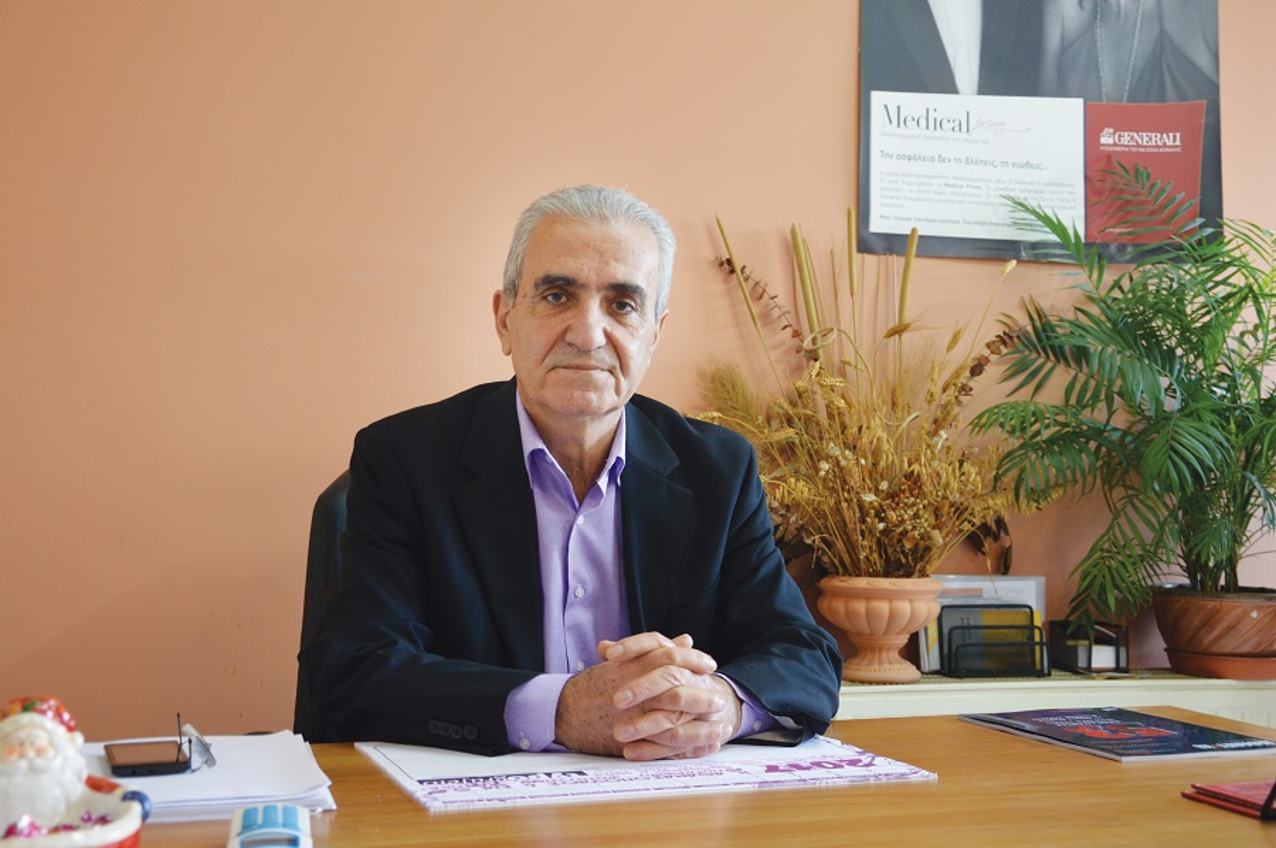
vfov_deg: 29.8
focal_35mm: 45
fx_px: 1593
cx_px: 638
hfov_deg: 43.6
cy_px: 424
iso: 560
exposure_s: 1/15
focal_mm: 30
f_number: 4.2
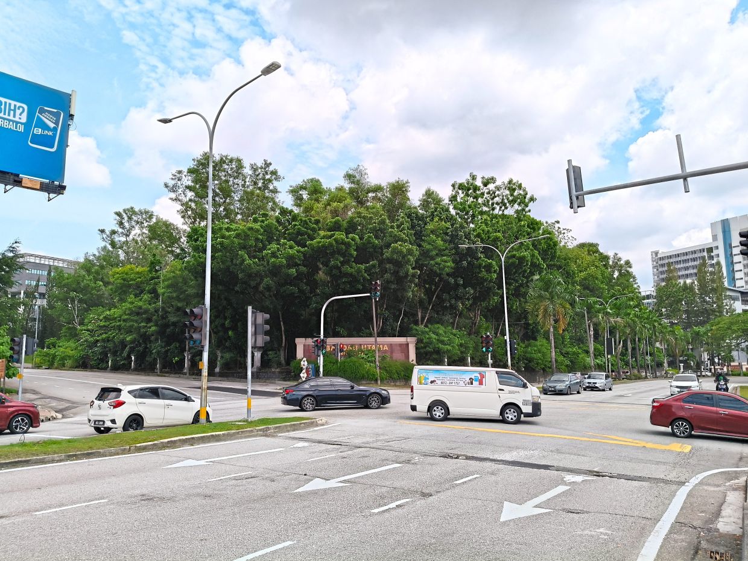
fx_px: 562
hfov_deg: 67.3
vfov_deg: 53.1
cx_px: 374
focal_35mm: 26
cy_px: 280
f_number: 1.8
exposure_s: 1/3409
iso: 80
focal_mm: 4.84
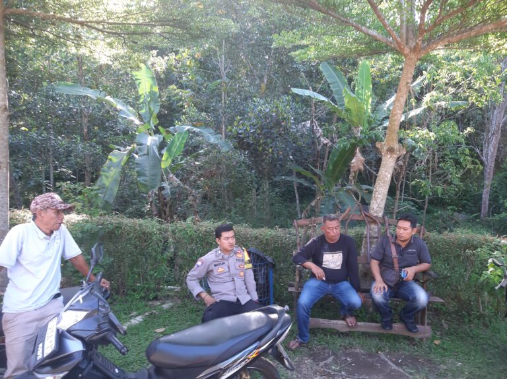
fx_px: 395
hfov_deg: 65.4
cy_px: 190
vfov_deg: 51.3
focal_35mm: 27
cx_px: 254
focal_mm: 3.93
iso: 64
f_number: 1.7
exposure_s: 1/50
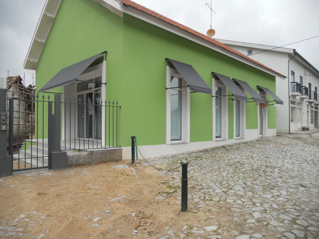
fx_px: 249
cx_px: 160
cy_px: 120
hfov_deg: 65.3
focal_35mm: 27
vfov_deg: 51.4
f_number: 3.2
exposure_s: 1/640
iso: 80
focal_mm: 4.9
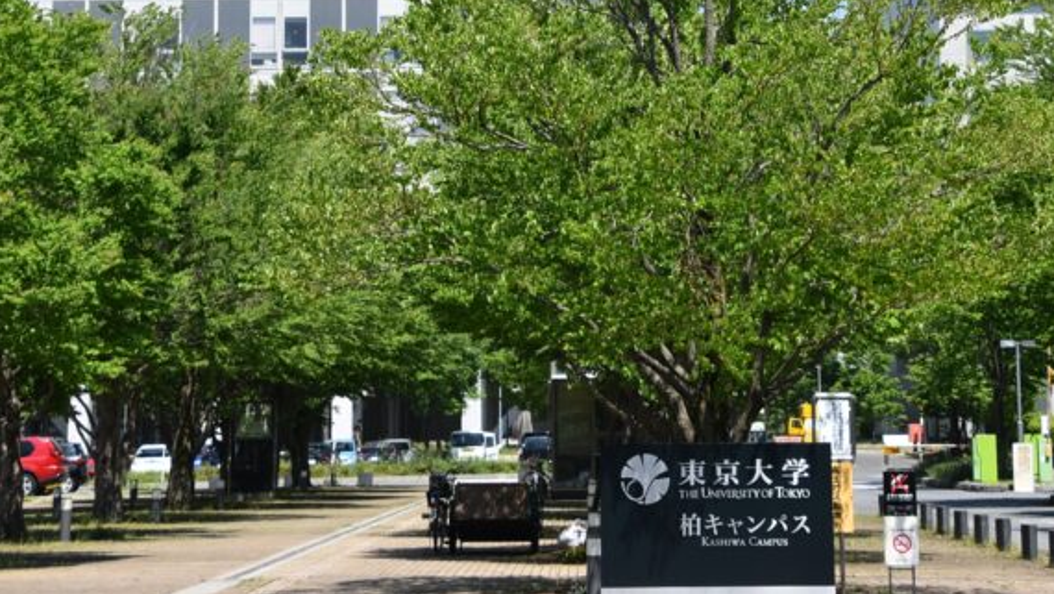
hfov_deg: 18.9
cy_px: -35
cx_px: 616
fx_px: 3159
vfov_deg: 10.6
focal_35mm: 113
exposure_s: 1/500
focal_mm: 40
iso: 250
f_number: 8
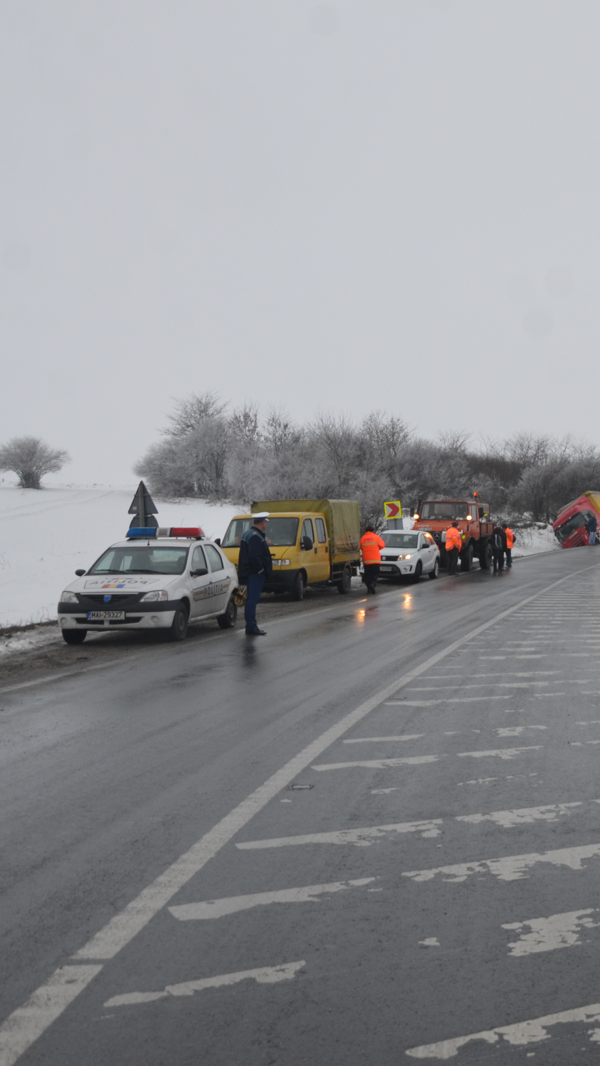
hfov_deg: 25.0
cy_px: 530
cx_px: 720
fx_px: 1216
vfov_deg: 47.4
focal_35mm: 43
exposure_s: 1/320
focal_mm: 18
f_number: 9
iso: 400
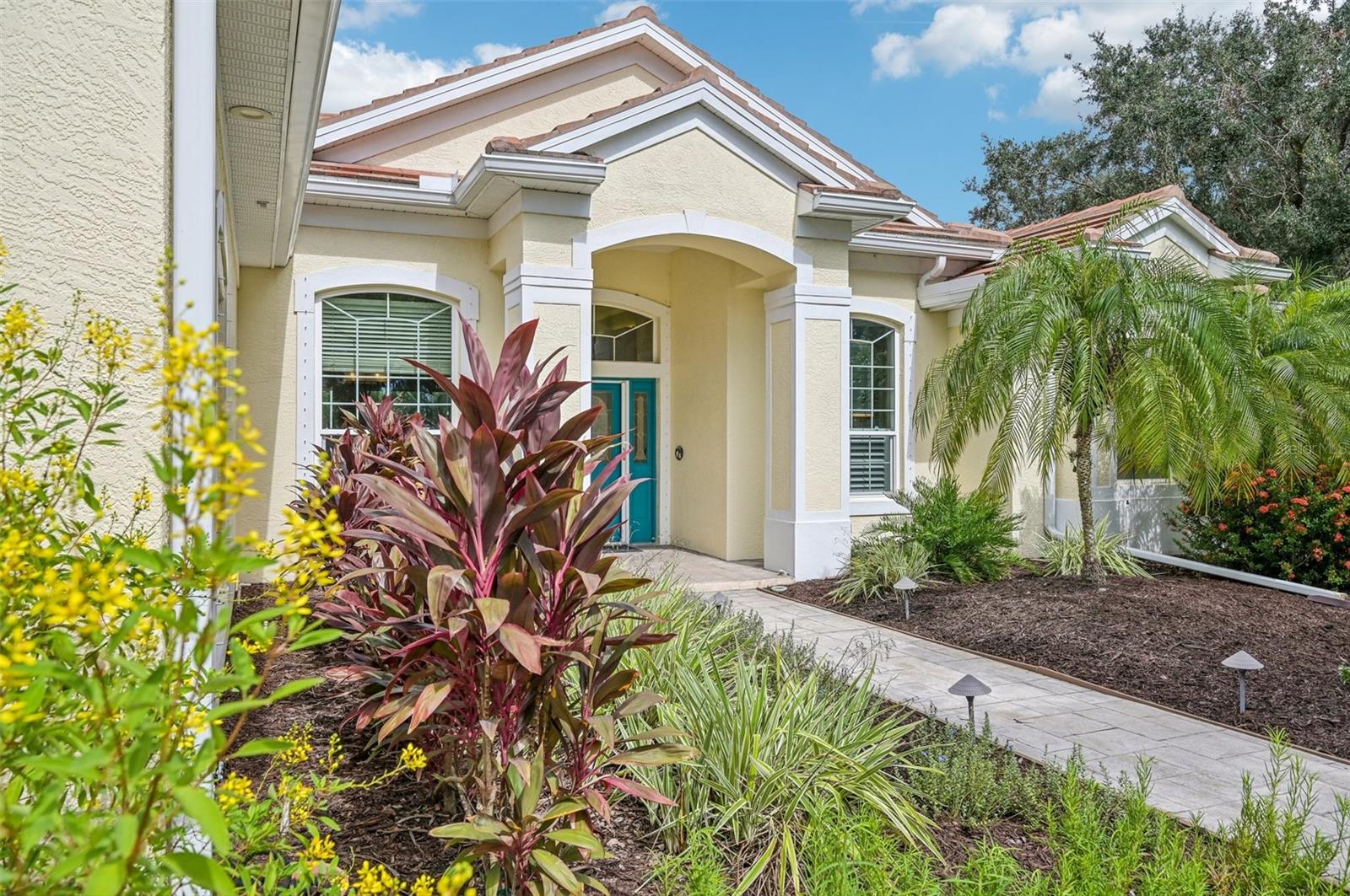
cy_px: 448
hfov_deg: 72.7
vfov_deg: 52.1
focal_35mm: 24
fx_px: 918
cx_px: 675
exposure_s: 1/1250
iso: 400
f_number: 8
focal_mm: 24.5
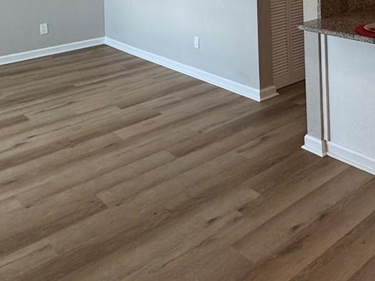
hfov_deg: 42.8
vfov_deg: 28.5
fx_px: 466
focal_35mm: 43
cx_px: 270
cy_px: -68
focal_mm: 2.22
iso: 125
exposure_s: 1/120
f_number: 2.2
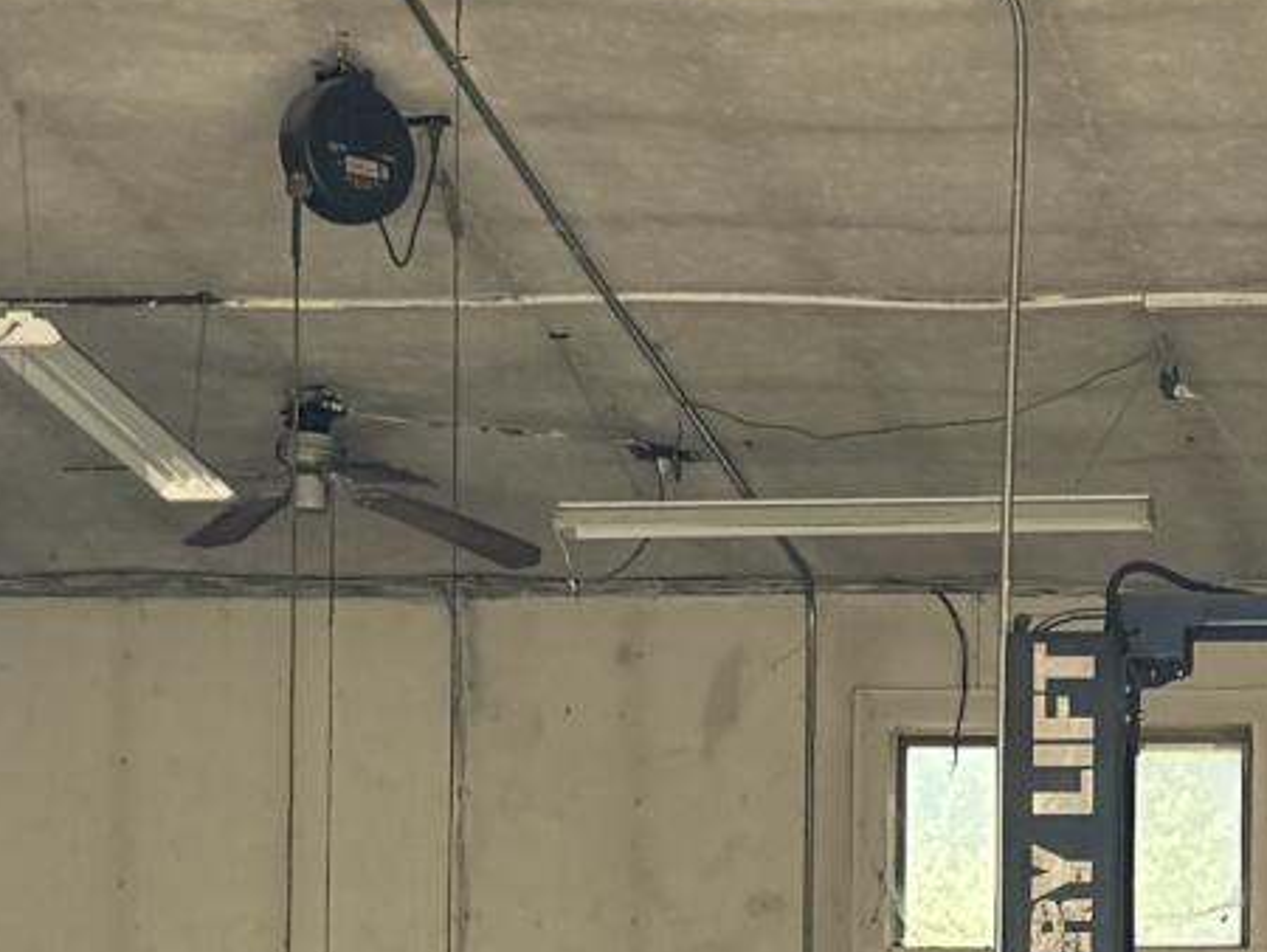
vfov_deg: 9.1
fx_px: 5859
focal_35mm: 160
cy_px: 1372
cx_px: 1363
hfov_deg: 12.2
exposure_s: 1/172
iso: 80
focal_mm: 6.76
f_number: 1.78
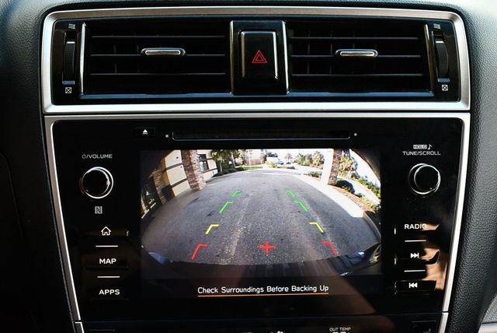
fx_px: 663
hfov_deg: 41.1
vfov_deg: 28.1
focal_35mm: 48
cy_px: 166
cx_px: 248
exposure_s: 1/250
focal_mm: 24
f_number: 3.8
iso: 720
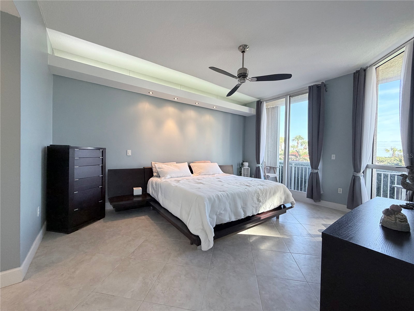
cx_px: 207
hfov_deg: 102.1
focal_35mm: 14
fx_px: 167
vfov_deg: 85.7
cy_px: 156
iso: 250
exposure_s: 1/120
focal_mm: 2.22
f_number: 2.2
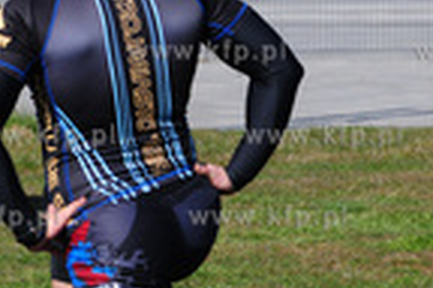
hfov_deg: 4.8
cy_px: 174
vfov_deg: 3.2
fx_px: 5123
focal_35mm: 426
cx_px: -144
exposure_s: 1/1250
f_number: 5.6
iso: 320
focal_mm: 102
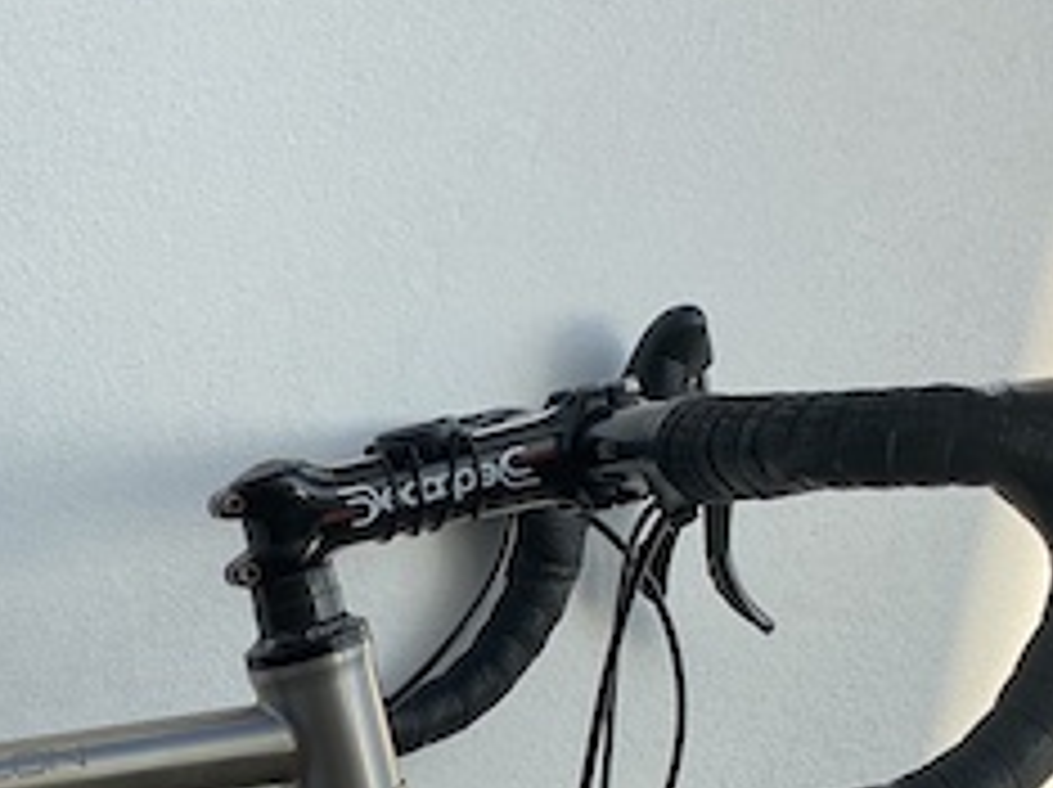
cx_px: -450
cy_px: 1283
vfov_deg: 15.0
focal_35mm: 89
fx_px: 2705
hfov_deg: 19.6
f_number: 1.8
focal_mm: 4.25
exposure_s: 1/1287
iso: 32
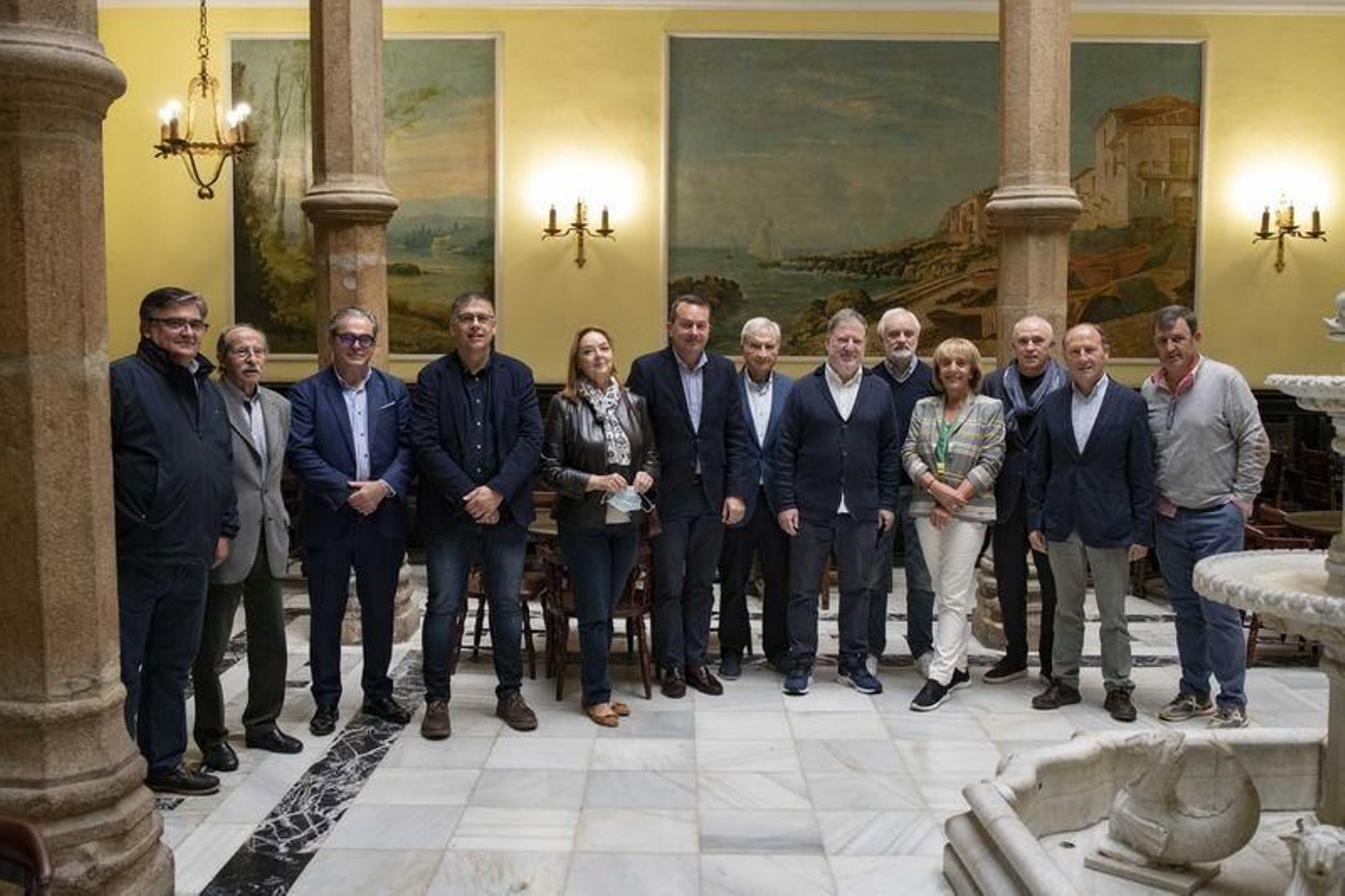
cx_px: 672
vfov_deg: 37.8
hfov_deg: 54.4
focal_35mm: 35
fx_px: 1307
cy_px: 448
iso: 1600
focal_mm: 35
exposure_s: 1/125
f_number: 4
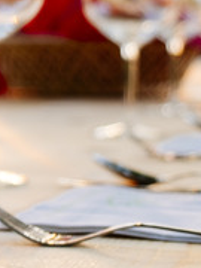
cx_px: -144
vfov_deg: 11.0
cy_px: 4
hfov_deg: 8.0
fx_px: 1386
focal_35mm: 179
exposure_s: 1/60
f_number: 3.2
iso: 200
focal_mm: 28.9
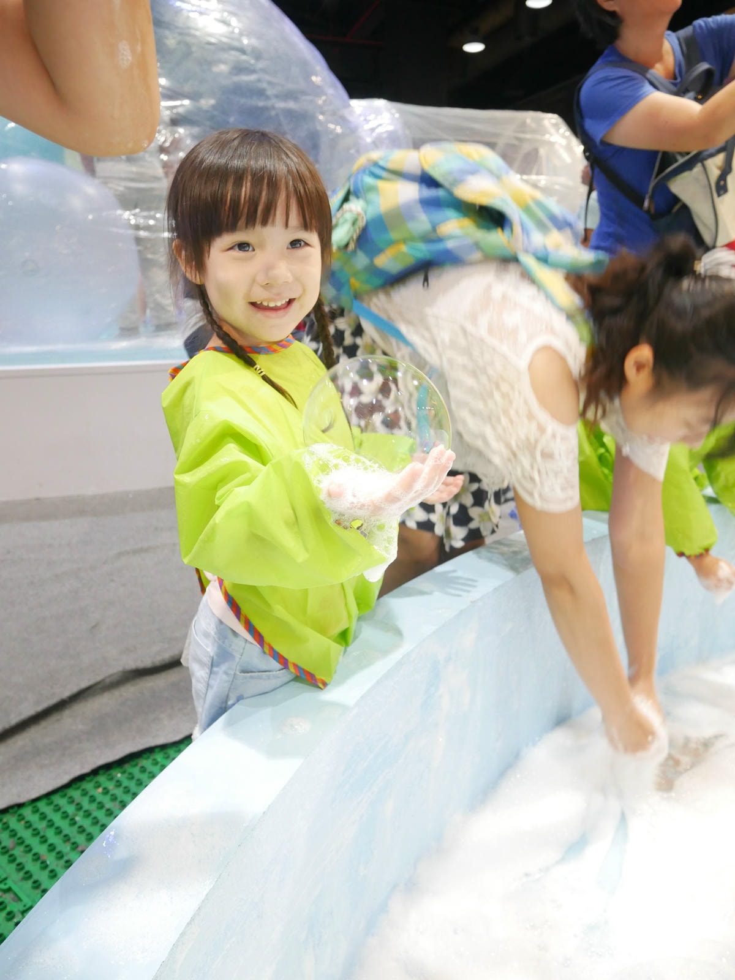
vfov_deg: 71.6
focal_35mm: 24
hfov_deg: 56.8
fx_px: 679
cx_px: 368
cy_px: 490
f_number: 3.5
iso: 1250
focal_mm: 12
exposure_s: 1/60
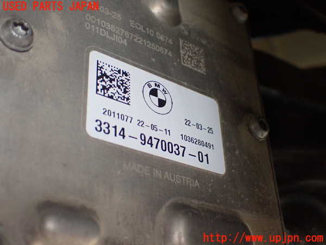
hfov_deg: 40.4
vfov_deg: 30.9
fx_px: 443
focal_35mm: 47
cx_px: 163
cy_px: 122
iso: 800
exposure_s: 1/125
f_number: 3.1
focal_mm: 8.4
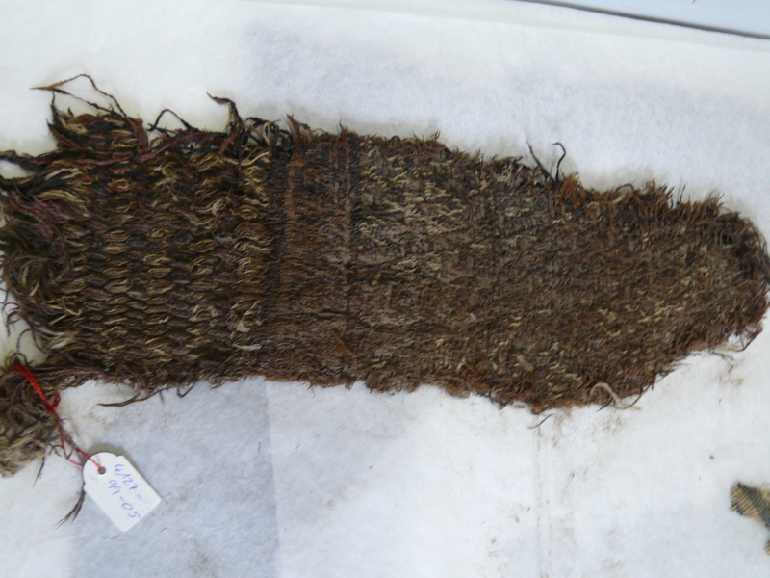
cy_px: 289
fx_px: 934
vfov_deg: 34.3
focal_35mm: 42
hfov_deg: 44.8
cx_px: 385
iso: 200
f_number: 2.8
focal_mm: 8.8
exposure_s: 1/15
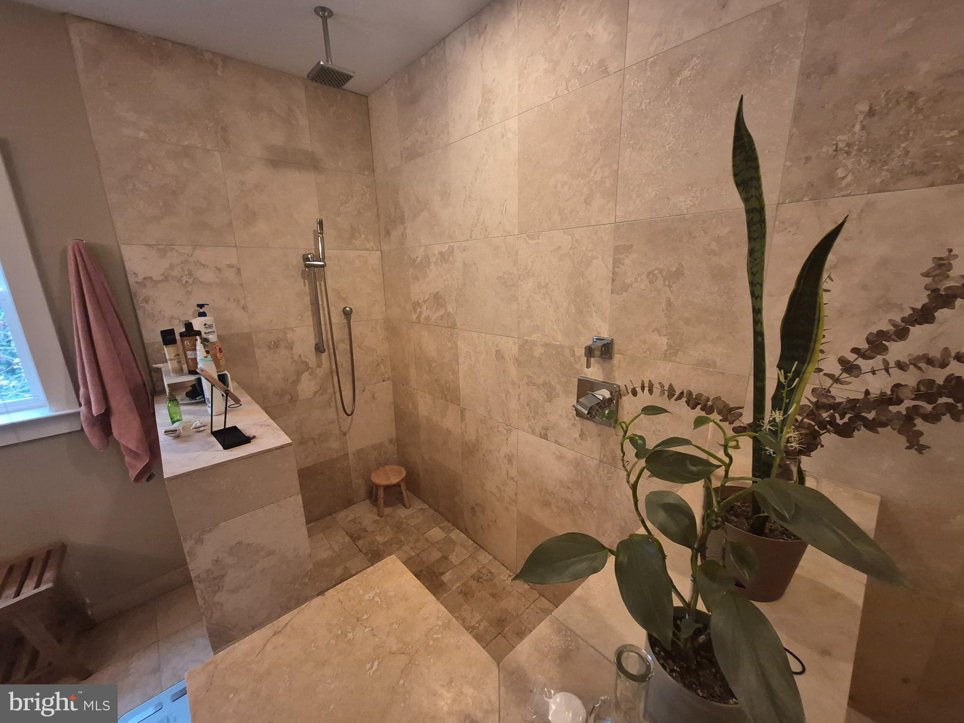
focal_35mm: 13
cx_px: 482
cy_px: 362
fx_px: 362
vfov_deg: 89.9
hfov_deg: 106.2
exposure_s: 1/60
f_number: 2.2
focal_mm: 1.74
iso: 1000
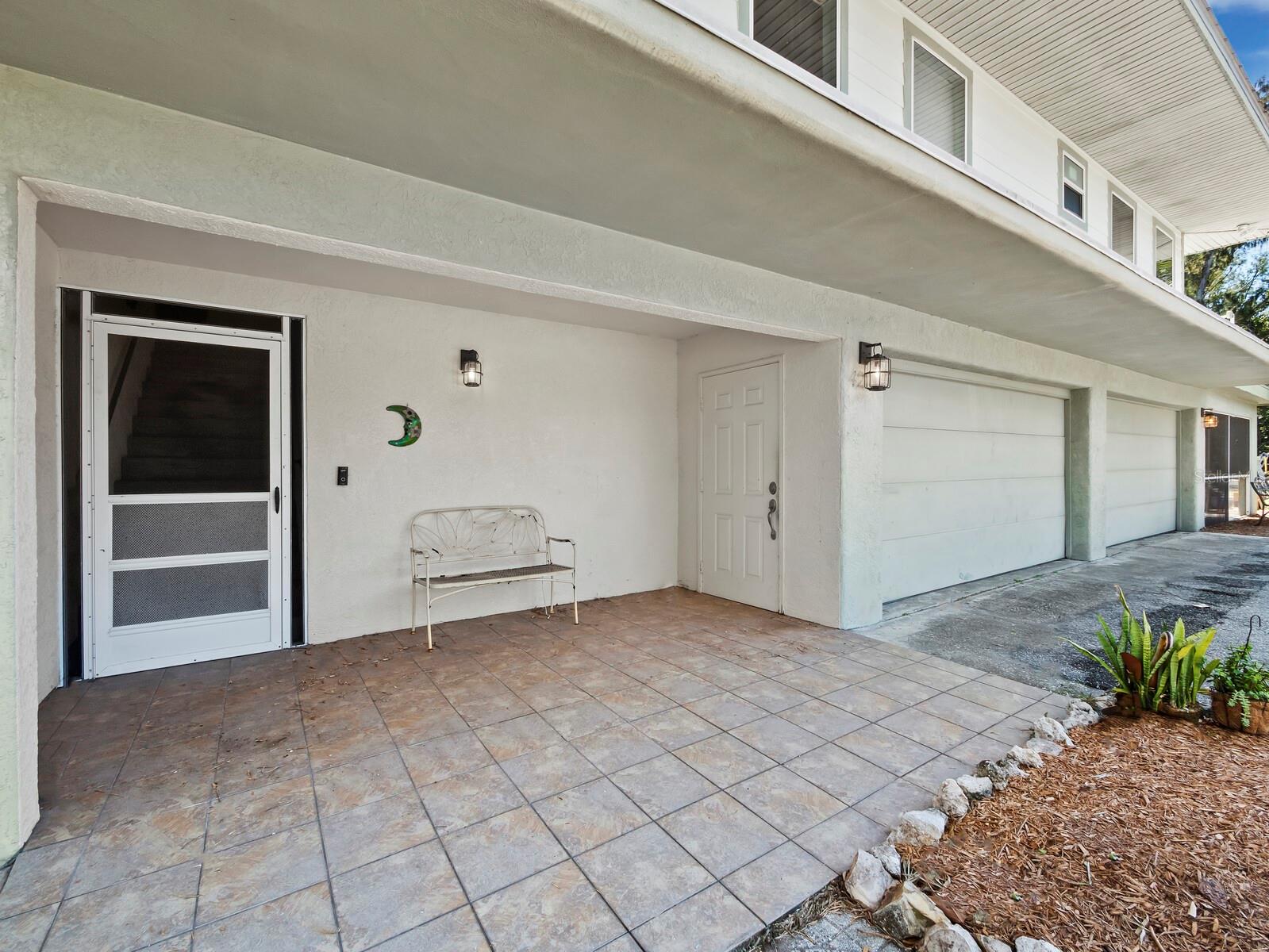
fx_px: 513
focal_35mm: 14
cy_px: 476
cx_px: 634
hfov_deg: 102.1
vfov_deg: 85.7
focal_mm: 7
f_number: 10
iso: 400
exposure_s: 1/15
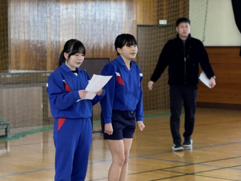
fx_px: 850
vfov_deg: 12.2
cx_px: 122
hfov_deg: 16.1
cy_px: 91
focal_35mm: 122
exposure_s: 1/120
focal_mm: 15.66
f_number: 2.8
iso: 200
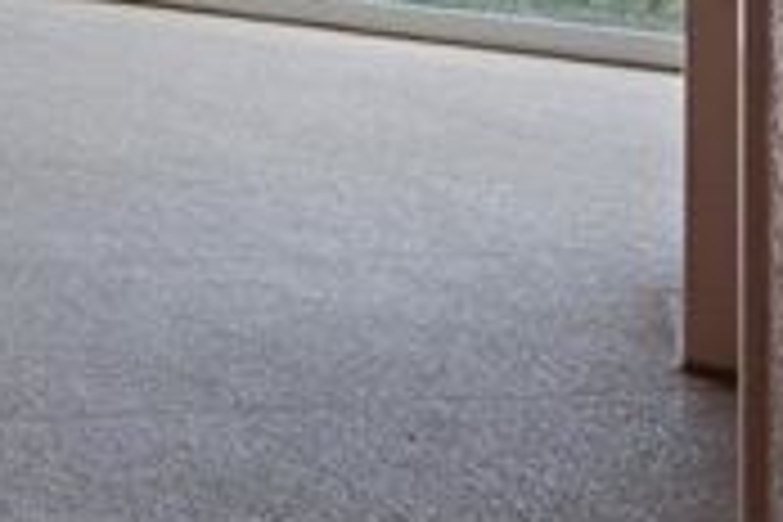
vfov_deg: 17.3
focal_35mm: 69
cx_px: -740
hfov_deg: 19.2
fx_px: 1501
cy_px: -317
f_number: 8
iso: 320
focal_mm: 17
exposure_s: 1/8
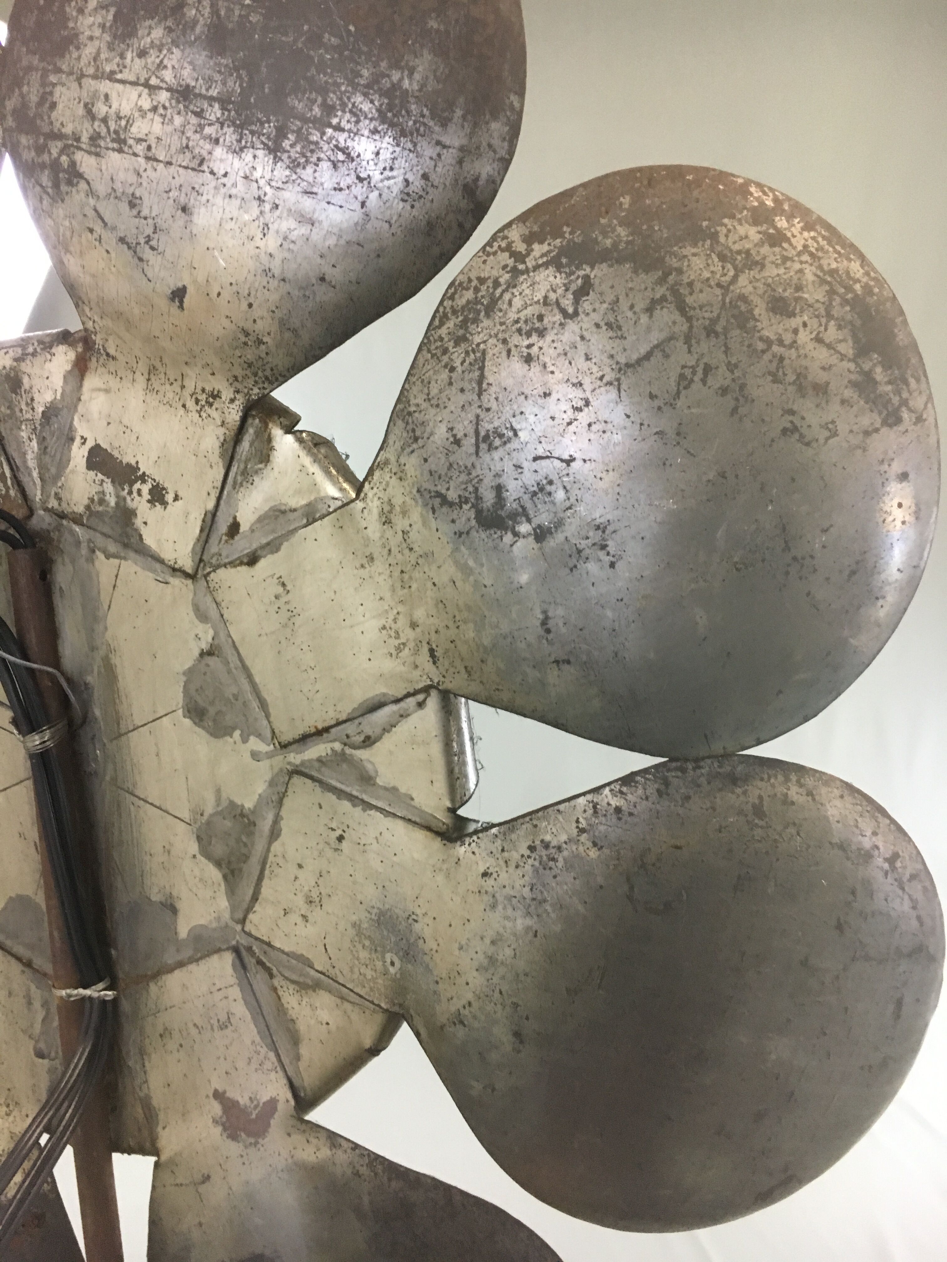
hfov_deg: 48.2
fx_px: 1058
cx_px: 474
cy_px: 631
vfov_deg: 61.7
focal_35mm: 29
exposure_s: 1/33
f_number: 2.2
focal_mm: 4.15
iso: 200
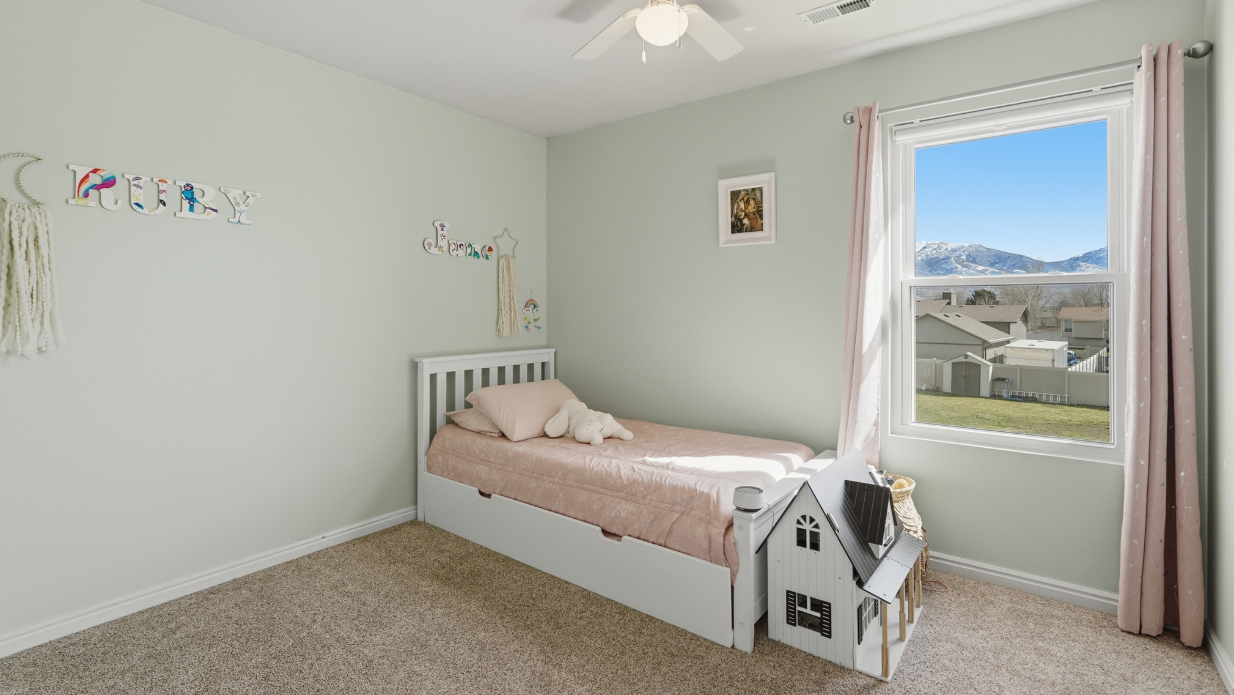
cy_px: 299
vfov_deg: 63.7
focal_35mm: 17
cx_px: 612
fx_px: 556
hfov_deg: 95.9
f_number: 9
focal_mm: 16
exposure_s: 1/640
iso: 250
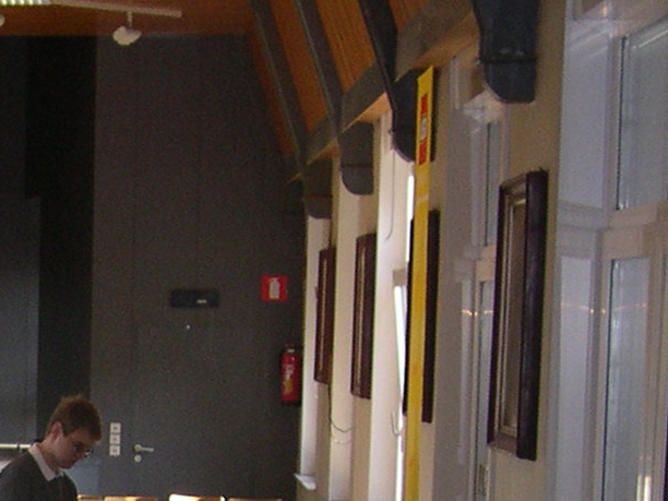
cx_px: -294
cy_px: 786
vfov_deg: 10.1
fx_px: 2721
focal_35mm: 141
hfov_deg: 13.3
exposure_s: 1/60
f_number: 2.8
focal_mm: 8
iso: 183
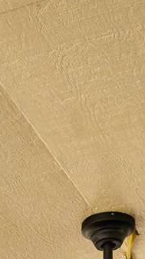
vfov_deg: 10.8
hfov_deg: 7.8
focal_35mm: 153
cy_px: 714
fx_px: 1048
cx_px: -69
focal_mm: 16
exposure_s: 1/400
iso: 1600
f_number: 3.5
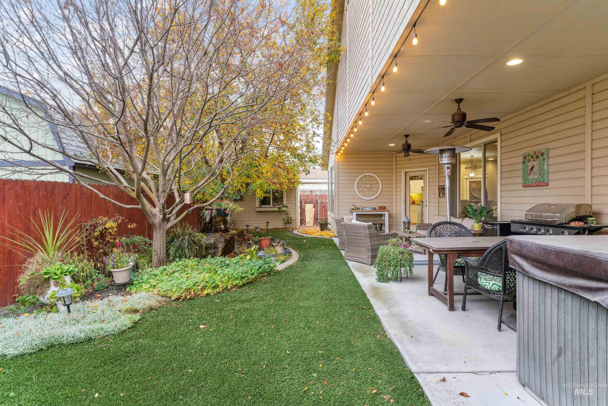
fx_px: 319
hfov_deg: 87.2
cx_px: 304
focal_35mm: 19
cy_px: 203
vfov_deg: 64.8
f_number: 13
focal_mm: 18.9
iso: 400
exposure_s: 1/5
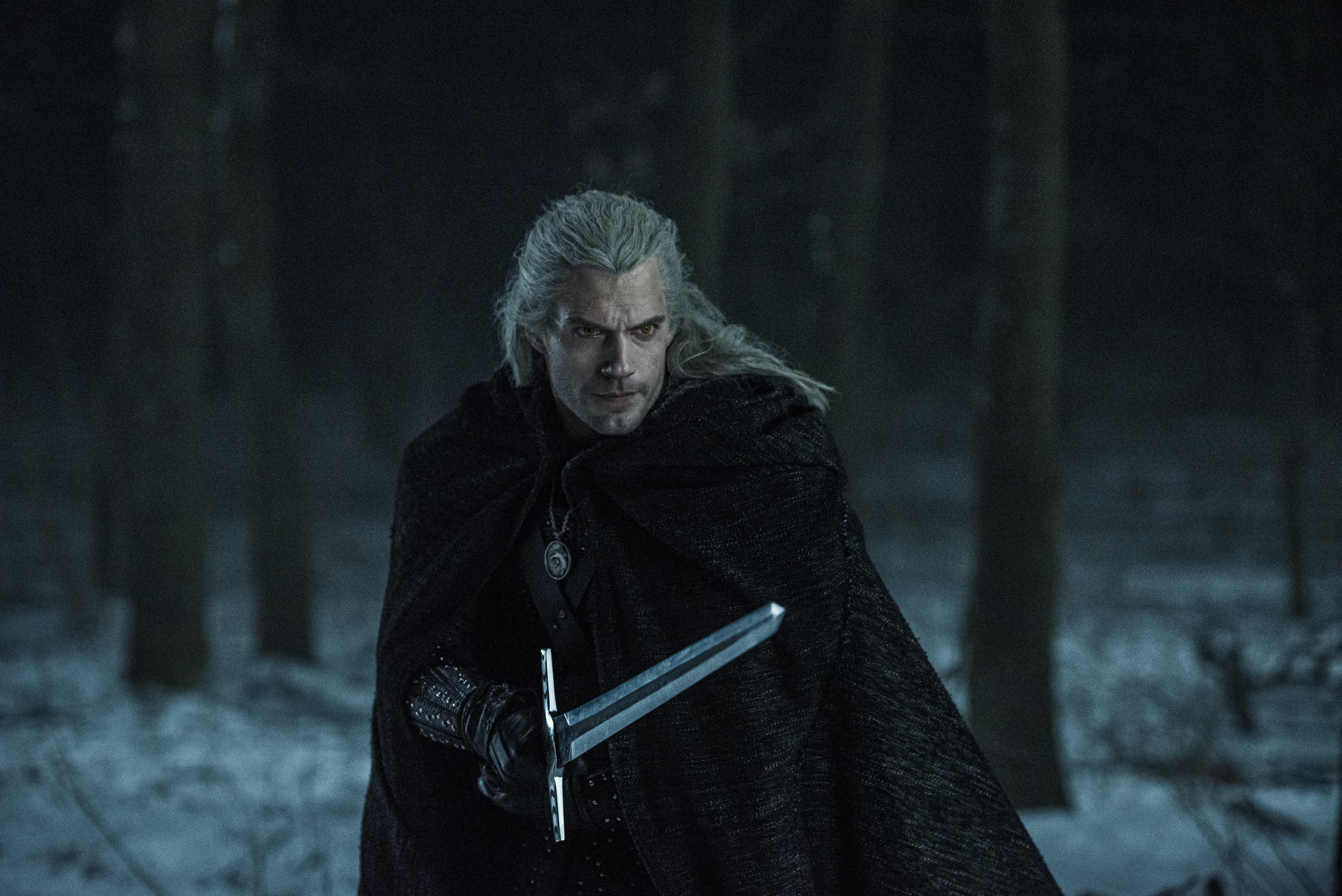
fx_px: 3804
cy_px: 448
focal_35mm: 102
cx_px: 671
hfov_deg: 20.0
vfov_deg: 13.4
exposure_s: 1/100
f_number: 2.8
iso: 2000
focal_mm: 102
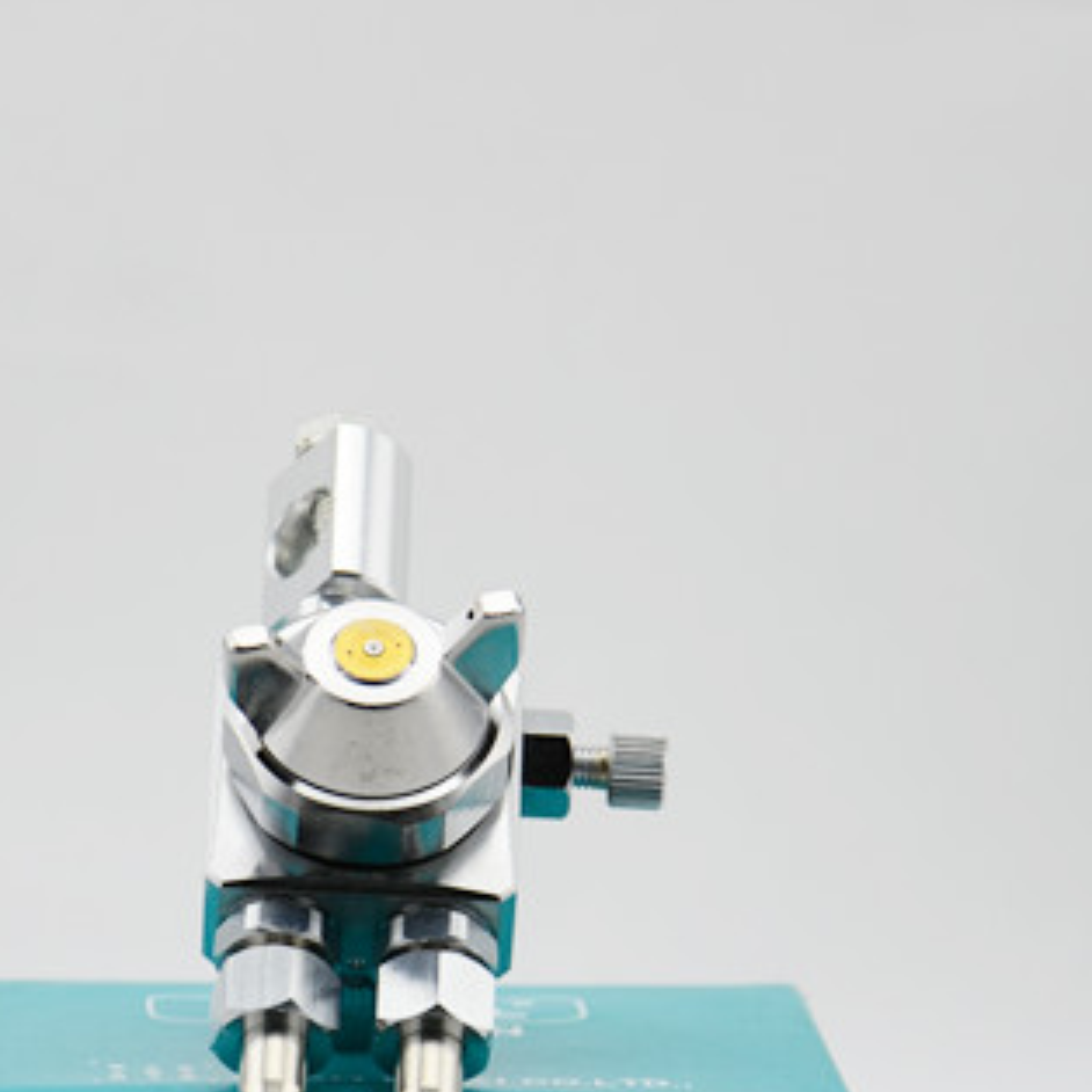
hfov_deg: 5.5
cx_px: 428
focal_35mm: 317
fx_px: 11314
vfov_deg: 5.5
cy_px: 909
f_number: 5.6
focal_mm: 98
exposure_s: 1/100
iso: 100
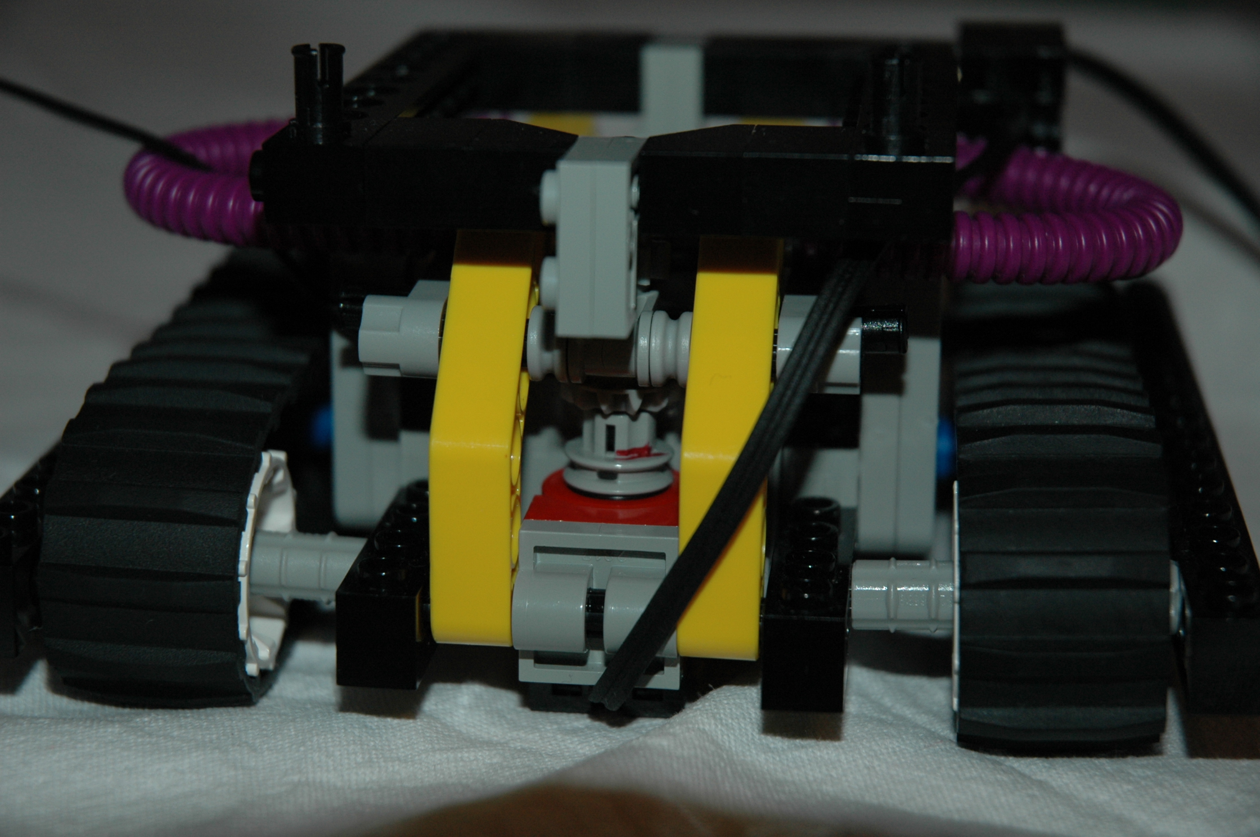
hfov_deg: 19.5
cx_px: 630
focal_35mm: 105
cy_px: 418
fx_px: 3671
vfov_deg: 13.0
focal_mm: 70
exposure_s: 1/60
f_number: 4.5
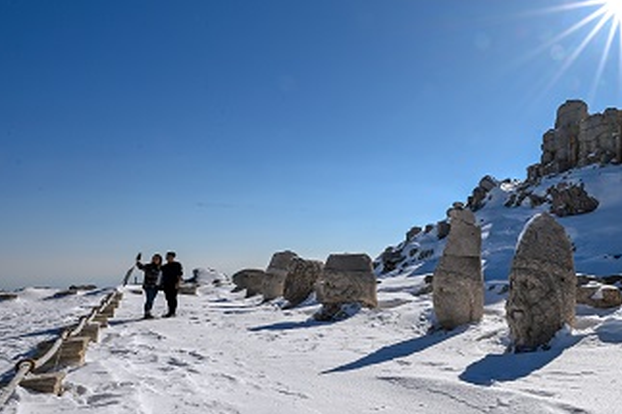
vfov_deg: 49.5
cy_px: 198
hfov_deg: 58.4
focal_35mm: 26
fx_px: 449
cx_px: 570
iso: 200
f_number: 22
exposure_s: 1/250
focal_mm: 14
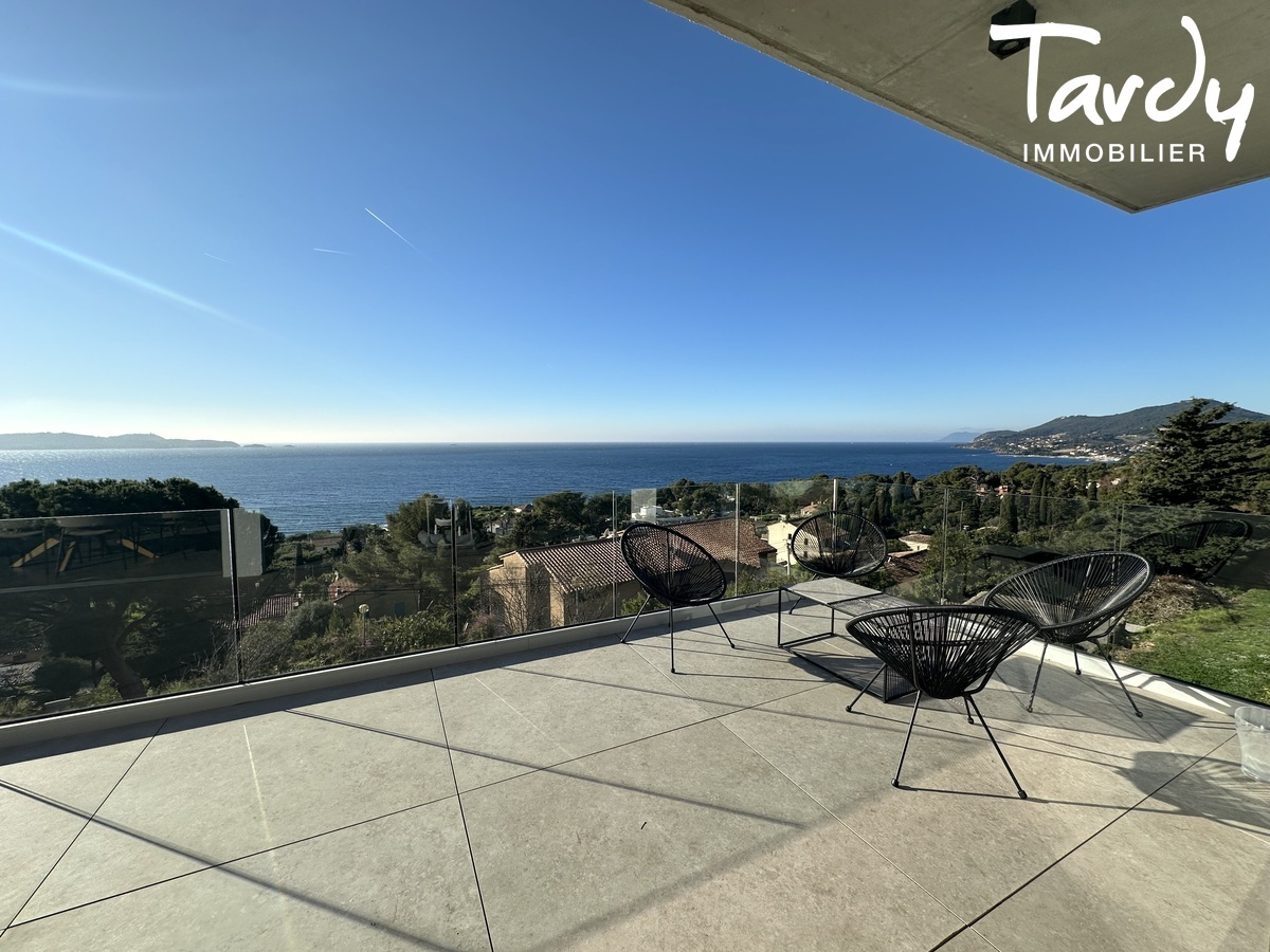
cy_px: 476
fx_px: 514
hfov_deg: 102.1
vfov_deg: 85.7
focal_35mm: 14
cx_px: 635
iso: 50
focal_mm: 2.22
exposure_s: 1/2304
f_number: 2.2
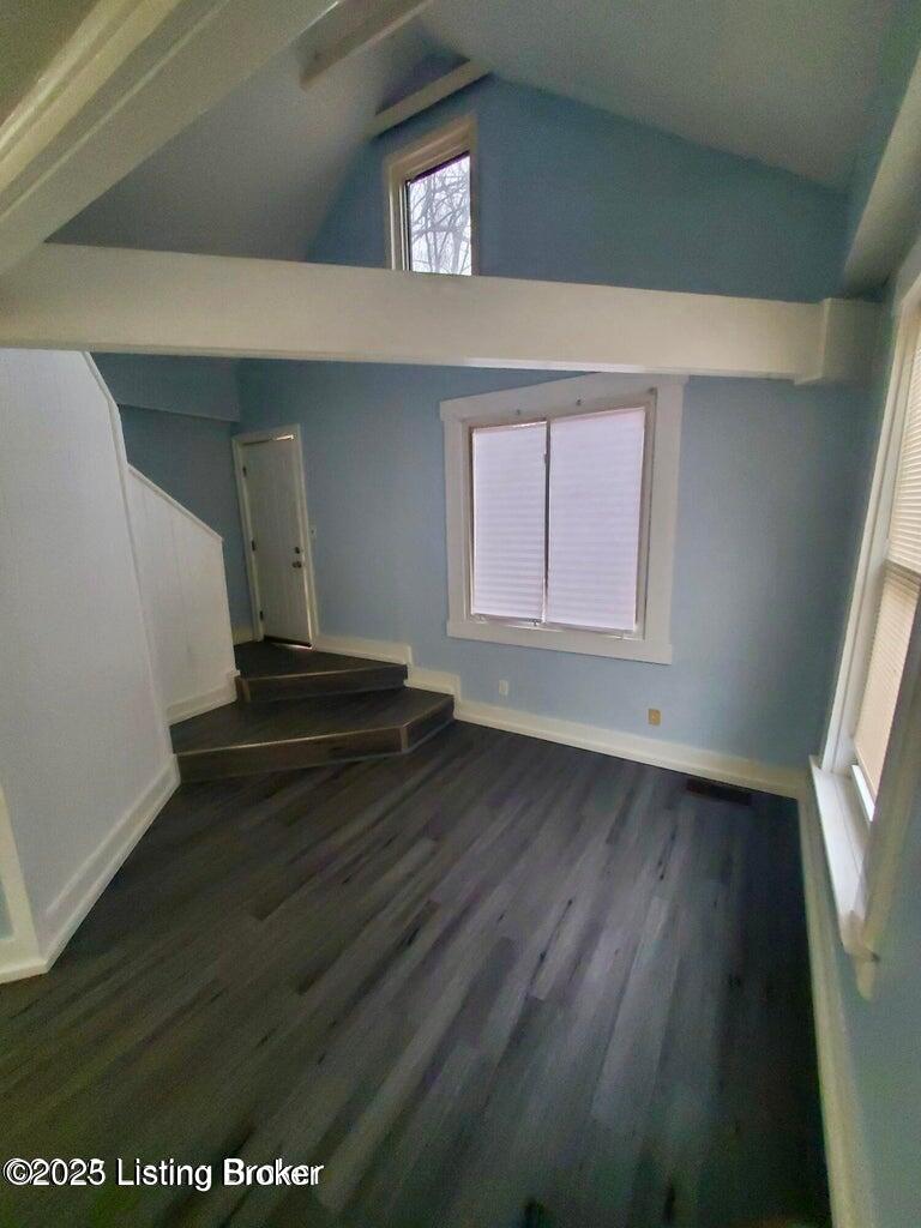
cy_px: 614
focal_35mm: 13
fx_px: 461
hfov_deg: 89.9
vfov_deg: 106.2
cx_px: 460
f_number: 2.2
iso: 640
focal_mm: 1.8
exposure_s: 1/30
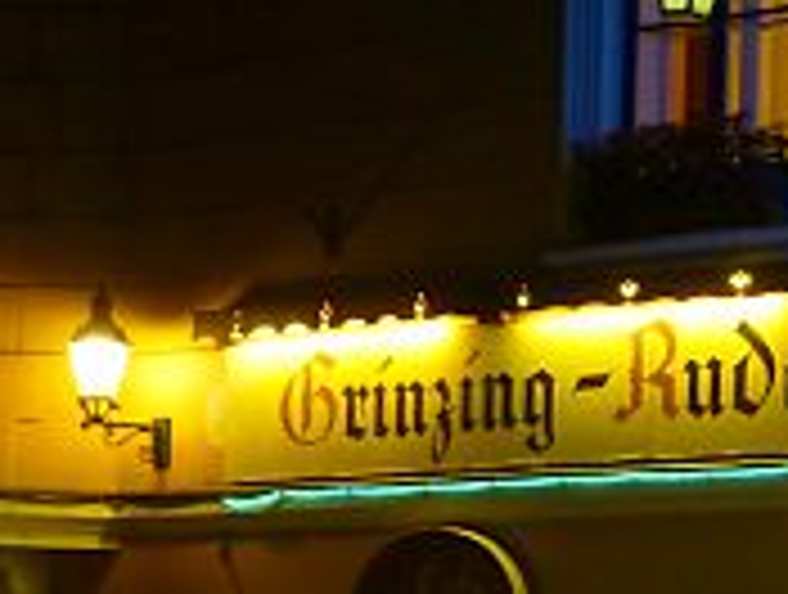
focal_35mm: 155
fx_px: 3536
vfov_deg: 9.6
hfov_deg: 12.3
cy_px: 410
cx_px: 1090
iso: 400
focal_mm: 6.9
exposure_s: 1/8
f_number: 3.9
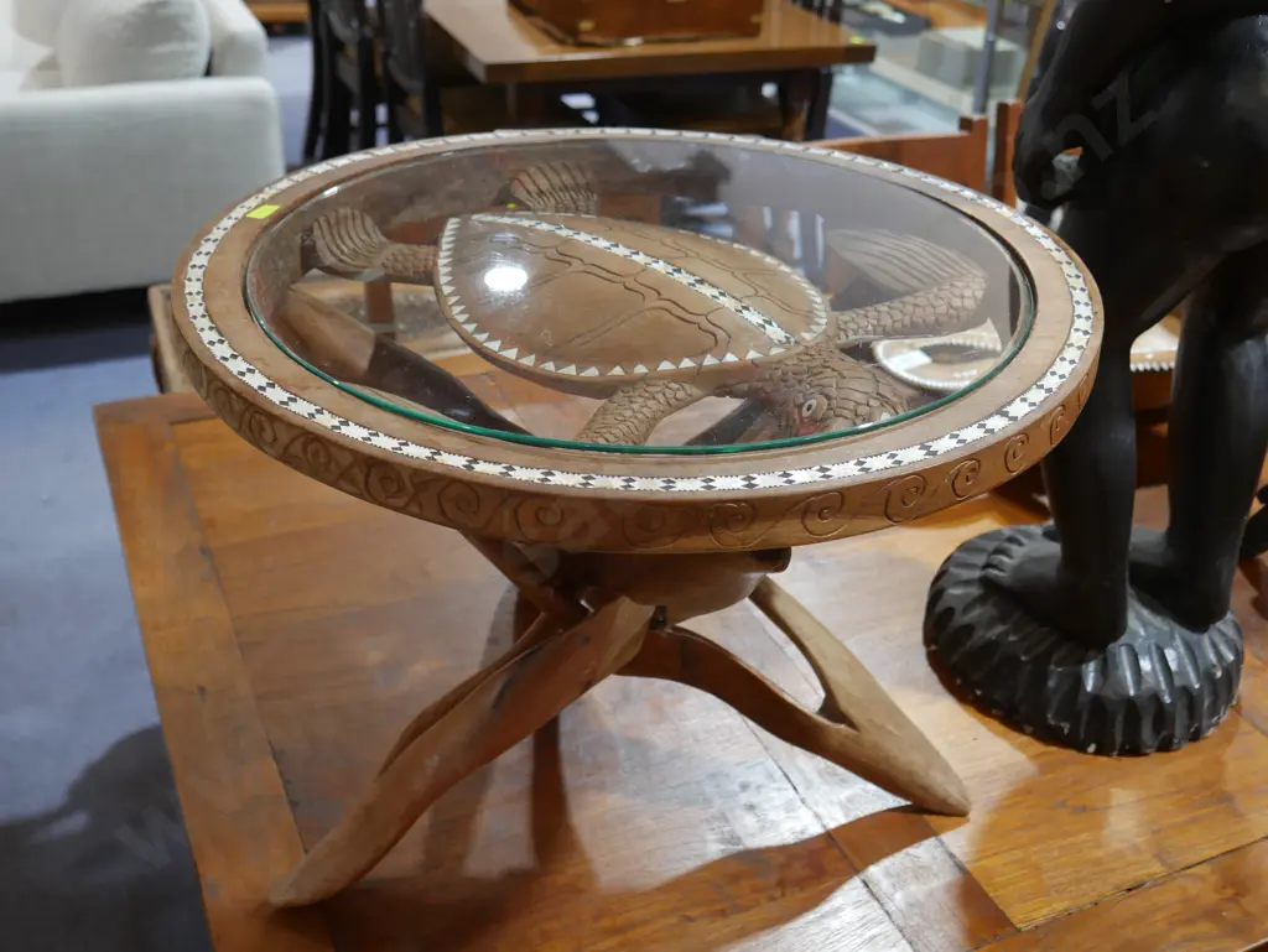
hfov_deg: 46.8
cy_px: 476
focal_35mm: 40
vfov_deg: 36.0
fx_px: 1466
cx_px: 634
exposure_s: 1/60
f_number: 4.4
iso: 640
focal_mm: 20
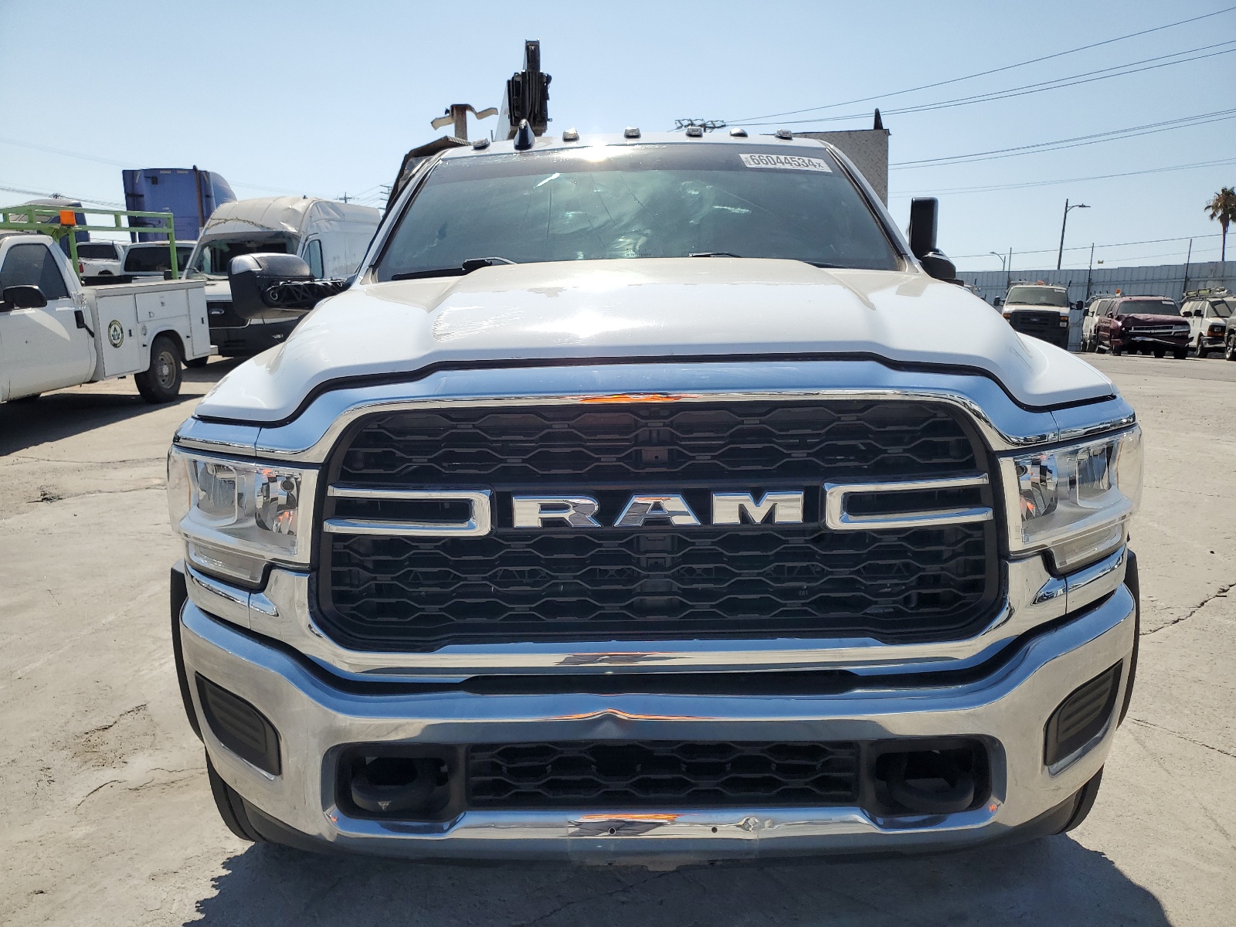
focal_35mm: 26
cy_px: 464
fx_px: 928
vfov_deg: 53.1
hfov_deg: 67.3
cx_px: 618
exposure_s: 1/5000
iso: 50
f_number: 1.5
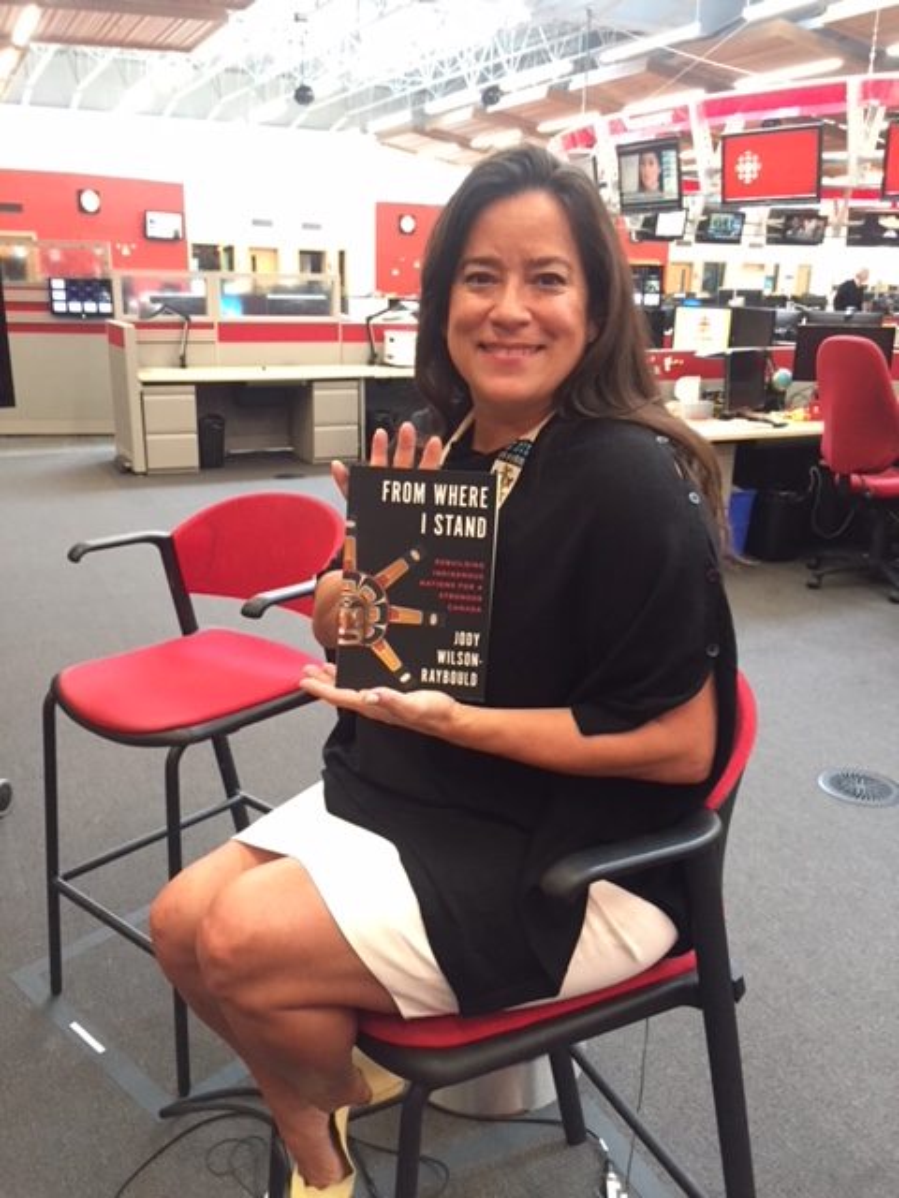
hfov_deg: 48.2
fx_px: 1004
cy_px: 599
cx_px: 450
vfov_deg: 61.7
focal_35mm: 29
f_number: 2.2
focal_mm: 4.15
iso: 250
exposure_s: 1/20
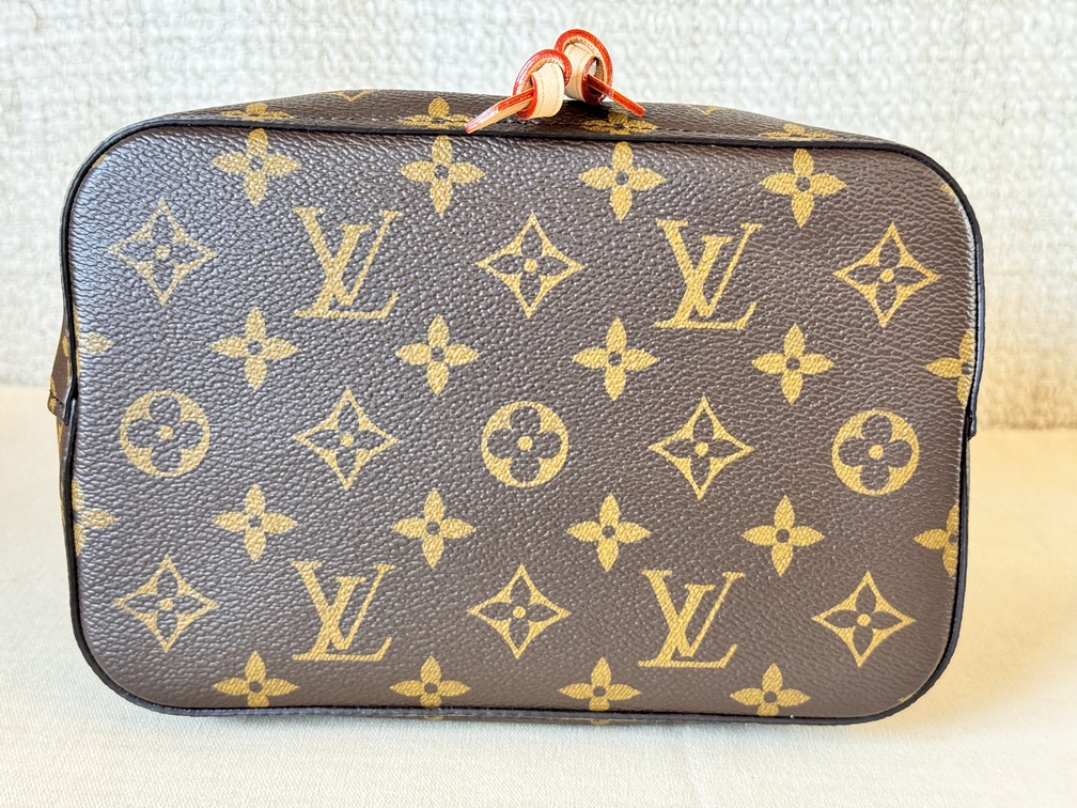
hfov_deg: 39.7
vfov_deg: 30.3
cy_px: 404
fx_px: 1493
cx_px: 538
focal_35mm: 48
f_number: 1.78
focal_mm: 6.76
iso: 250
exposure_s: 1/53
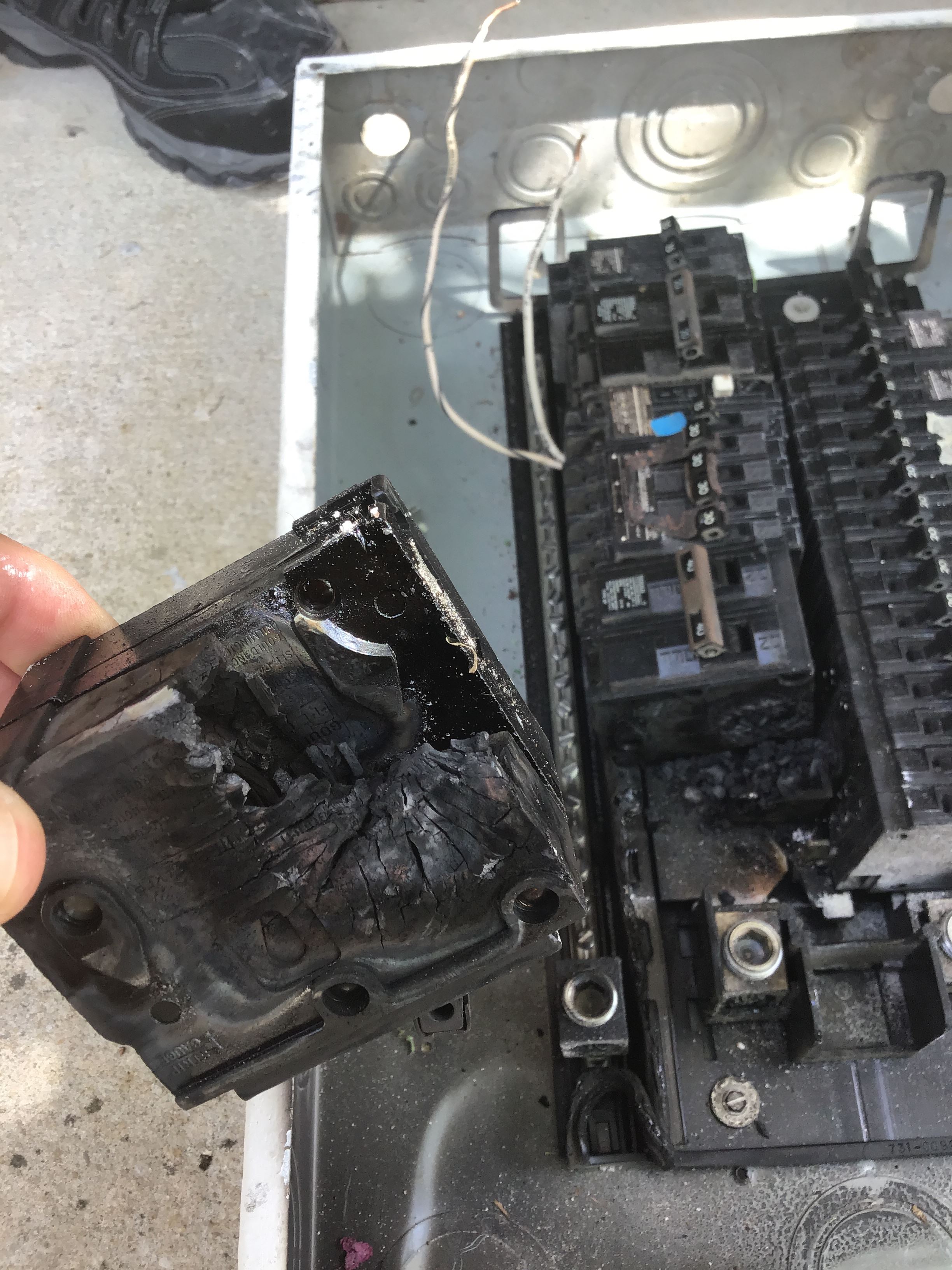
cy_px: 635
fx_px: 1137
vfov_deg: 58.4
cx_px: 476
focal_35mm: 31
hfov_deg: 45.4
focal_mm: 3.3
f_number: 2.4
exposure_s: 1/90
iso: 32
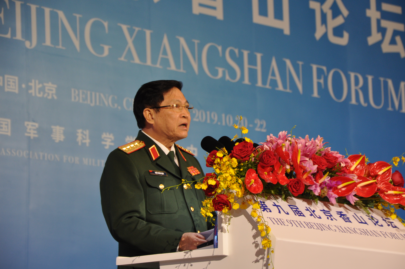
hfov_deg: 14.9
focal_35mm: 138
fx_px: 1551
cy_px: 134
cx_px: 202
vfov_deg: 9.9
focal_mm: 92
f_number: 5.6
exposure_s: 1/20
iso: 500
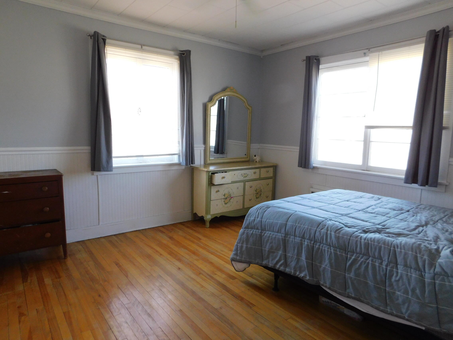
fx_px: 301
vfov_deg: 58.9
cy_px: 170
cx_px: 226
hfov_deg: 73.9
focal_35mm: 23
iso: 220
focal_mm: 4
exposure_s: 1/30
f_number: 3
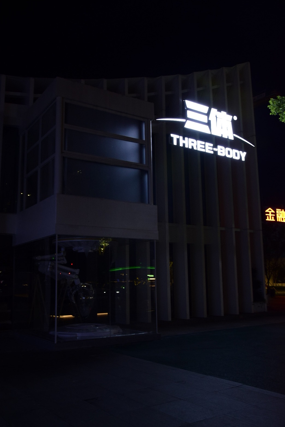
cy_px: 214
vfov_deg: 55.8
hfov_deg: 38.9
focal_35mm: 34
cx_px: 143
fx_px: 404
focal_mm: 22
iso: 1000
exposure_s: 1/40
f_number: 4
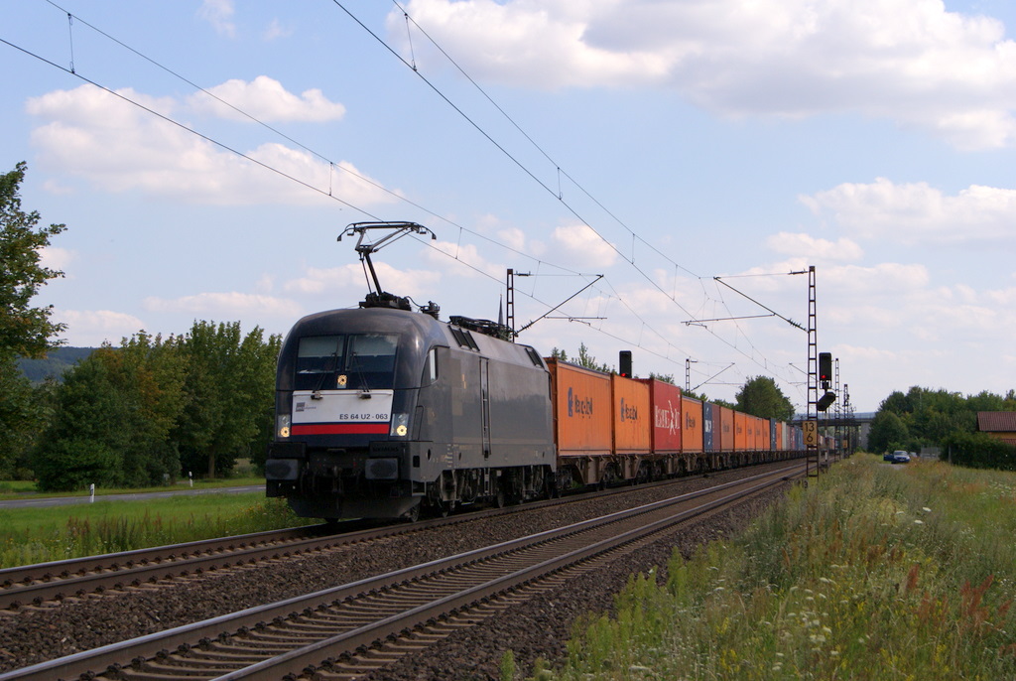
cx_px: 508
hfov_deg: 27.0
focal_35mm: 75
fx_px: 2120
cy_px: 340
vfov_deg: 18.2
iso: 200
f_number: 10
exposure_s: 1/1000
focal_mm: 50
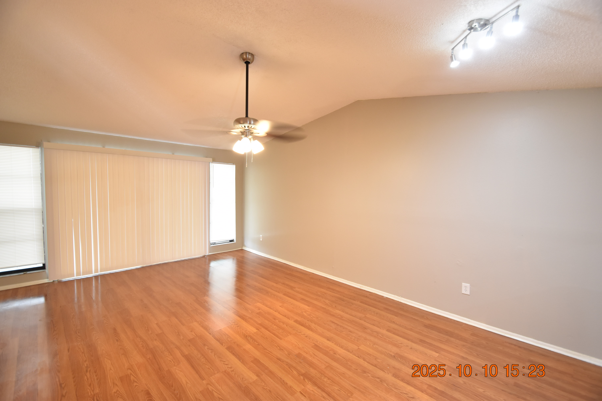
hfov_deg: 100.4
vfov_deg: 77.3
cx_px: 301
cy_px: 200
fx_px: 251
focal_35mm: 15
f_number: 3.5
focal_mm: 10
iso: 800
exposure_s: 1/20
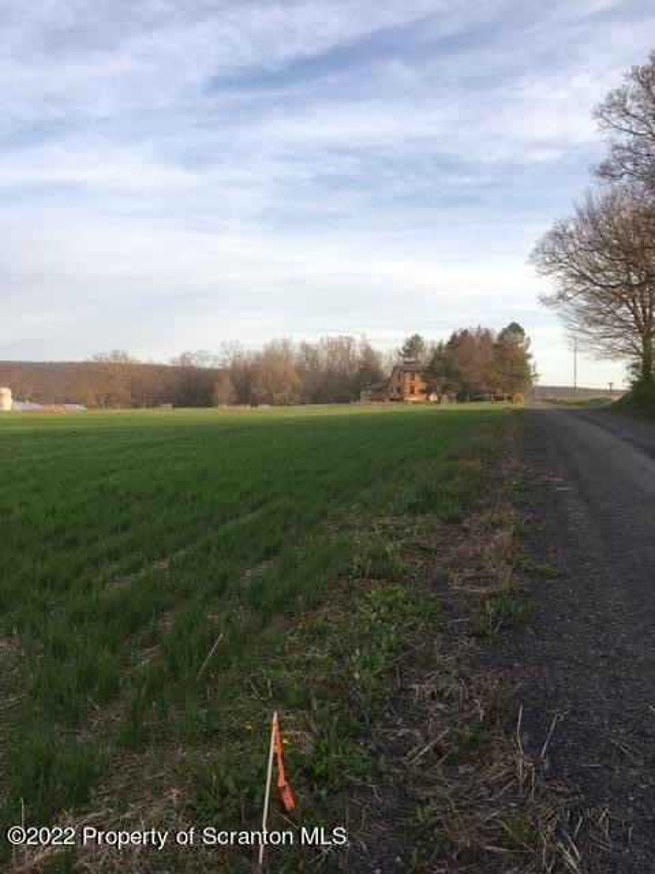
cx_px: 328
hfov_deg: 48.2
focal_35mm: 29
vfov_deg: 61.7
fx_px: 732
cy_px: 437
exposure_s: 1/283
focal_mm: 4.15
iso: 25
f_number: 2.2
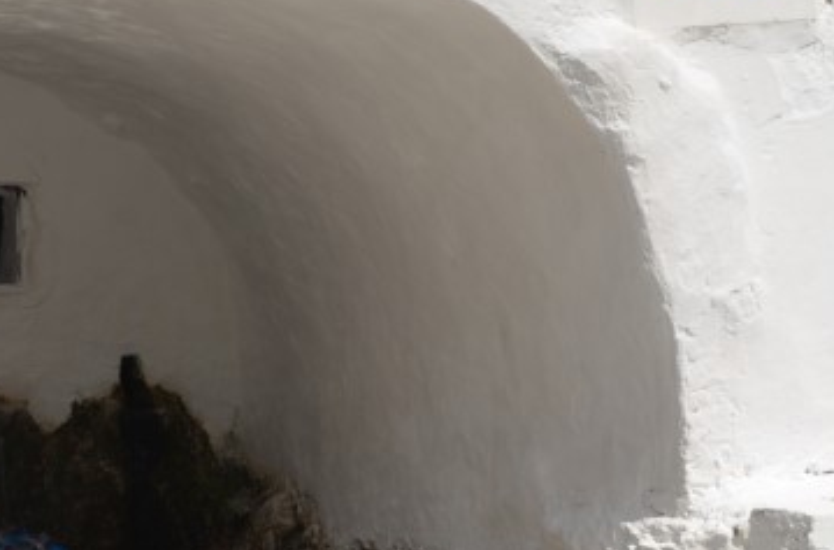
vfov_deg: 18.5
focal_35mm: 73
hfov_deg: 26.9
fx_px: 1686
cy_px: 306
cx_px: 91
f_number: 11
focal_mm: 18
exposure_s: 1/200
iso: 100
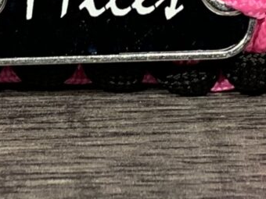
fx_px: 1506
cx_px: 84
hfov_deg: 10.1
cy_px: -37
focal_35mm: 196
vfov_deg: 7.5
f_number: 1.8
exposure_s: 1/60
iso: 125
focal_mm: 4.25
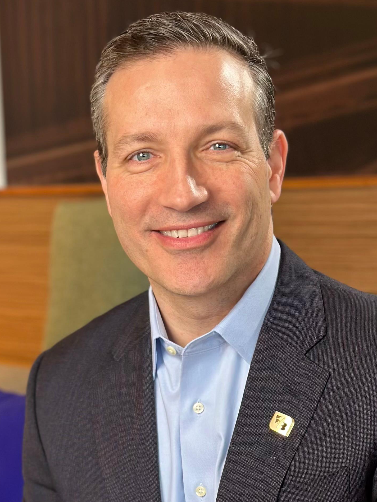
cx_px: 209
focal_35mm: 55
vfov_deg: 34.9
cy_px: 256
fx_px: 799
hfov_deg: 26.5
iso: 100
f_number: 1.78
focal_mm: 6.86
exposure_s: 1/60
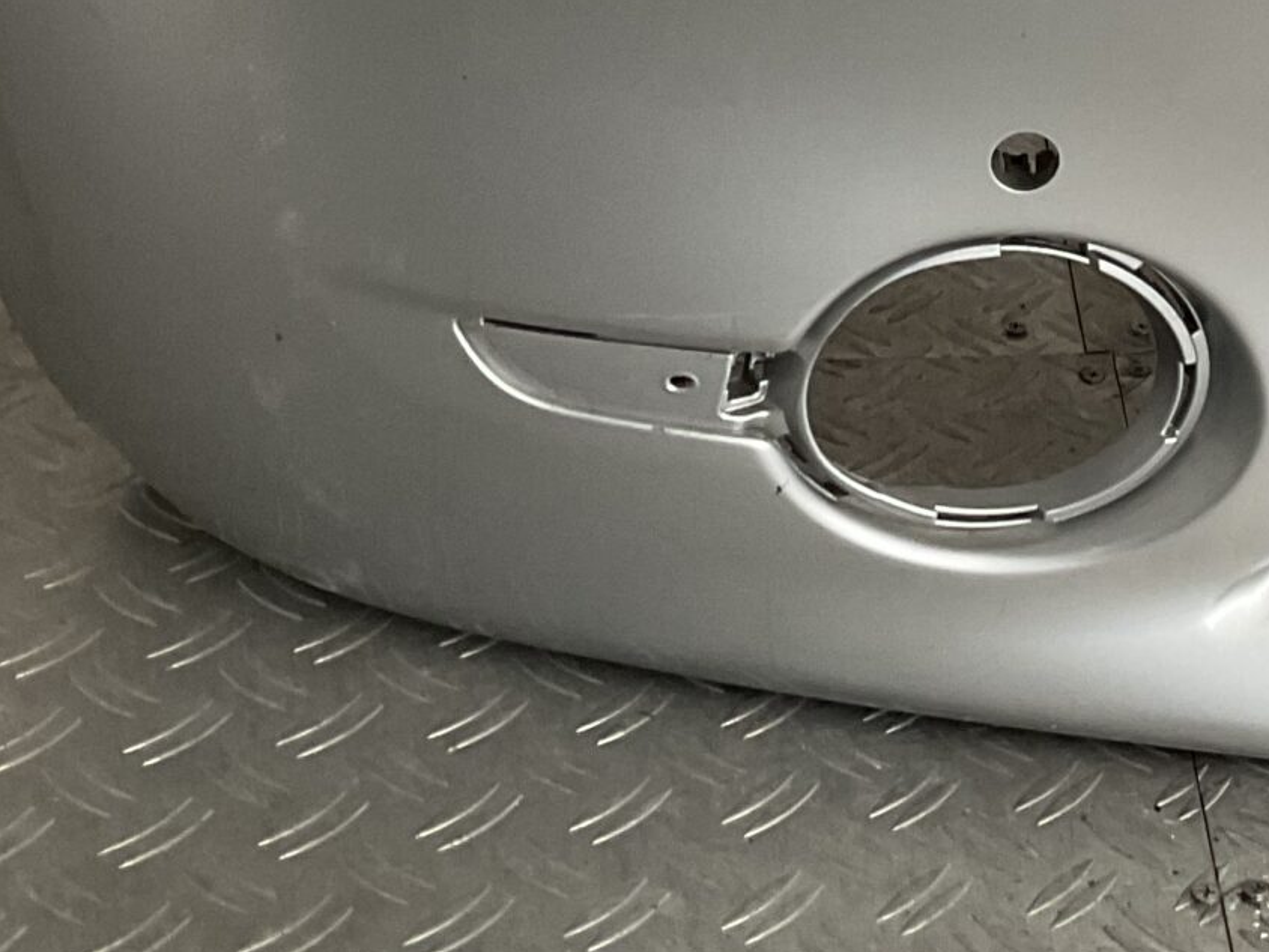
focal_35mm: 88
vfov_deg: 16.3
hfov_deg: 21.2
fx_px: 3226
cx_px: 1394
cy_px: -87
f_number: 1.8
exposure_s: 1/50
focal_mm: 3
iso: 64
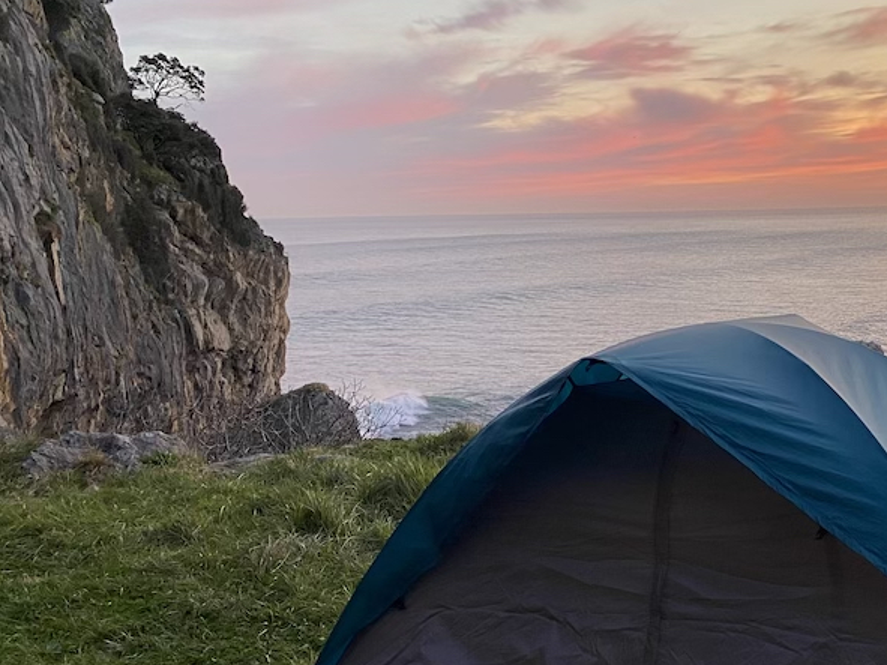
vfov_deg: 32.5
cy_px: 455
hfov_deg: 40.6
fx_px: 1127
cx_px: 747
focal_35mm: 44
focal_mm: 4.25
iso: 125
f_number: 1.8
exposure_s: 1/81
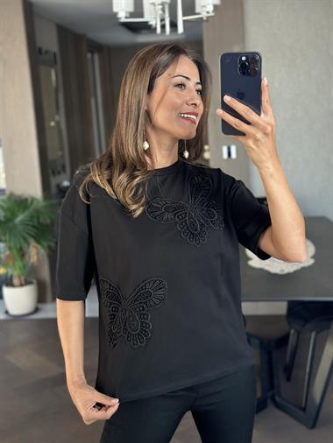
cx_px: 166
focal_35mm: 48
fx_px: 615
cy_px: 222
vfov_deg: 39.6
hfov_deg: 30.3
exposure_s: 1/60
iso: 200
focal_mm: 6.86
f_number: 1.78
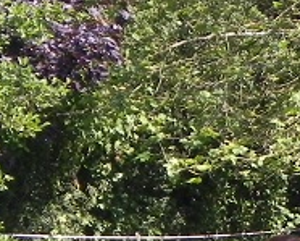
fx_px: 12544
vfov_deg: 1.1
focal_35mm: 1412
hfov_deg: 1.4
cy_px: 272
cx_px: 368
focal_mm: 59.9
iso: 160
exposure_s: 1/247
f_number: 5.6
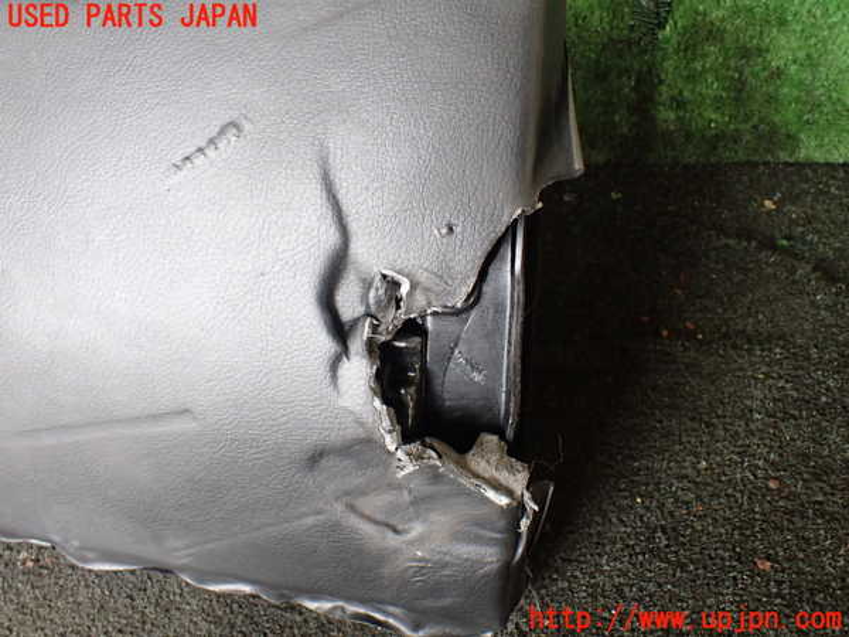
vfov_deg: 46.8
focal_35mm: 30
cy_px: 318
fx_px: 736
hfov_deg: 60.0
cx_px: 424
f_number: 2.3
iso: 500
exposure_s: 1/125
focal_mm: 5.4
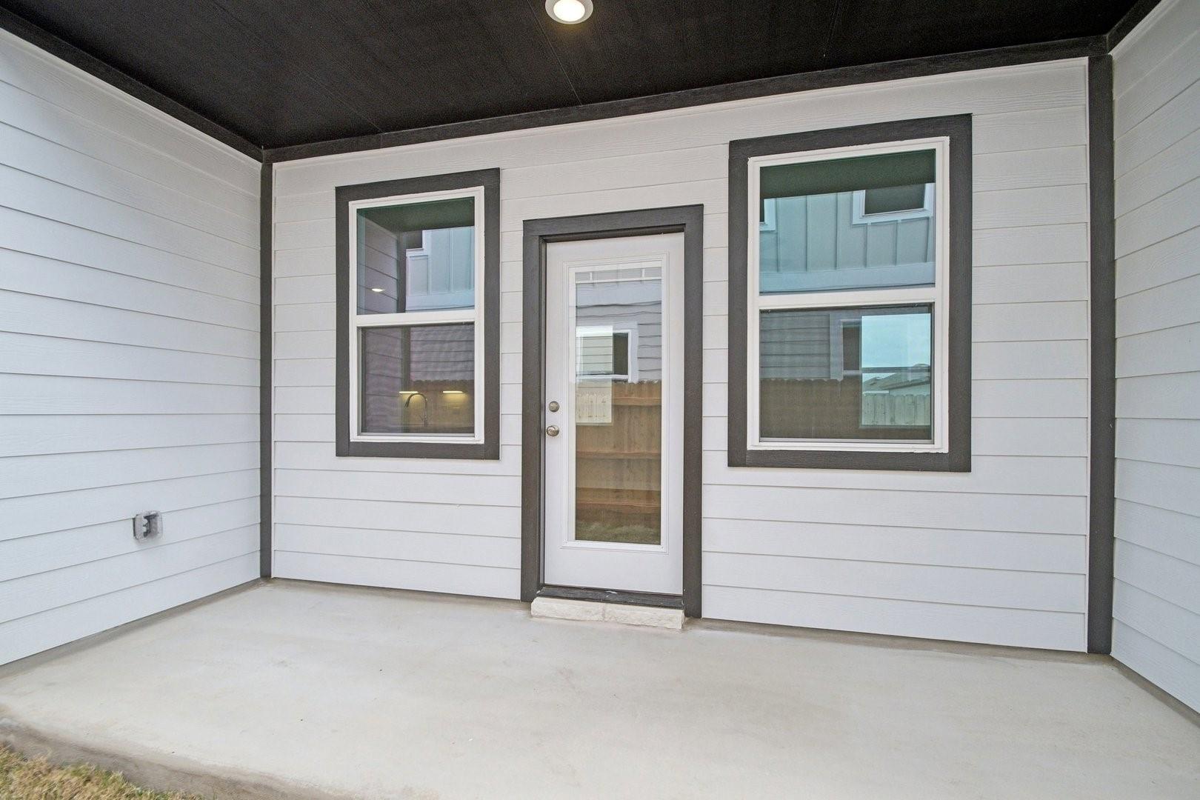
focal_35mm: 15
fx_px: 500
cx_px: 600
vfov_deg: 77.3
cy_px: 400
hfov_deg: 100.4
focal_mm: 10
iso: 400
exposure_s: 1/200
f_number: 8
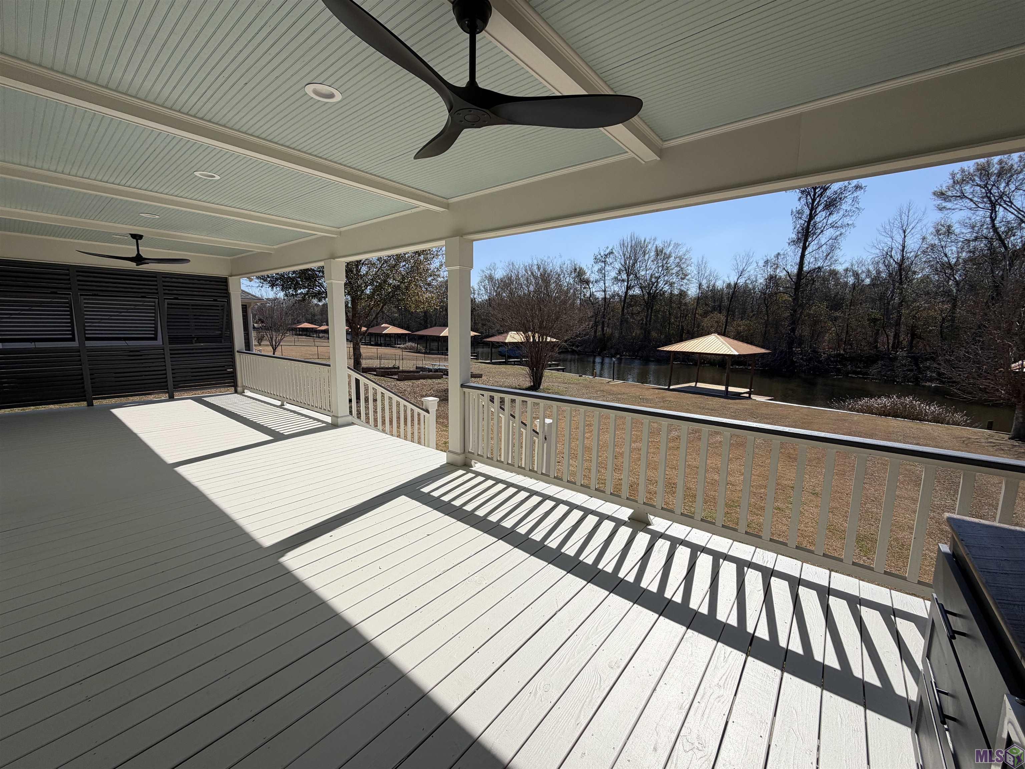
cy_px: 384
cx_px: 512
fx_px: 415
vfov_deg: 85.7
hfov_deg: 102.1
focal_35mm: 14
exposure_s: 1/1795
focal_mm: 2.22
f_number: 2.2
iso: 20
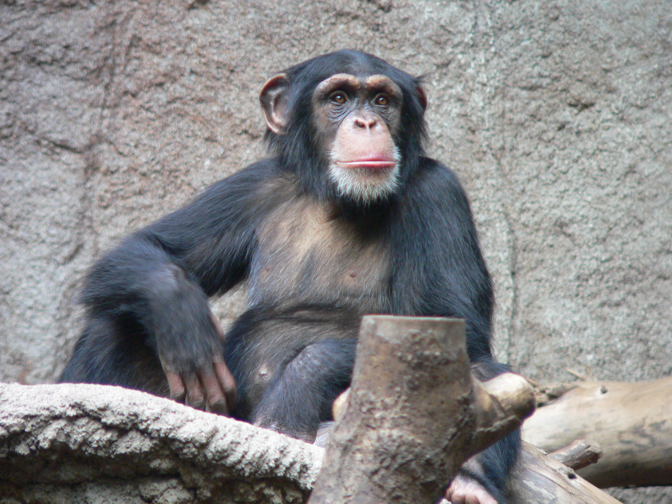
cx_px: 336
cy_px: 252
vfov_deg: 3.4
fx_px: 8386
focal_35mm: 432
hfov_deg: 4.6
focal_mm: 72
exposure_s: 1/25
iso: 200
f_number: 2.8
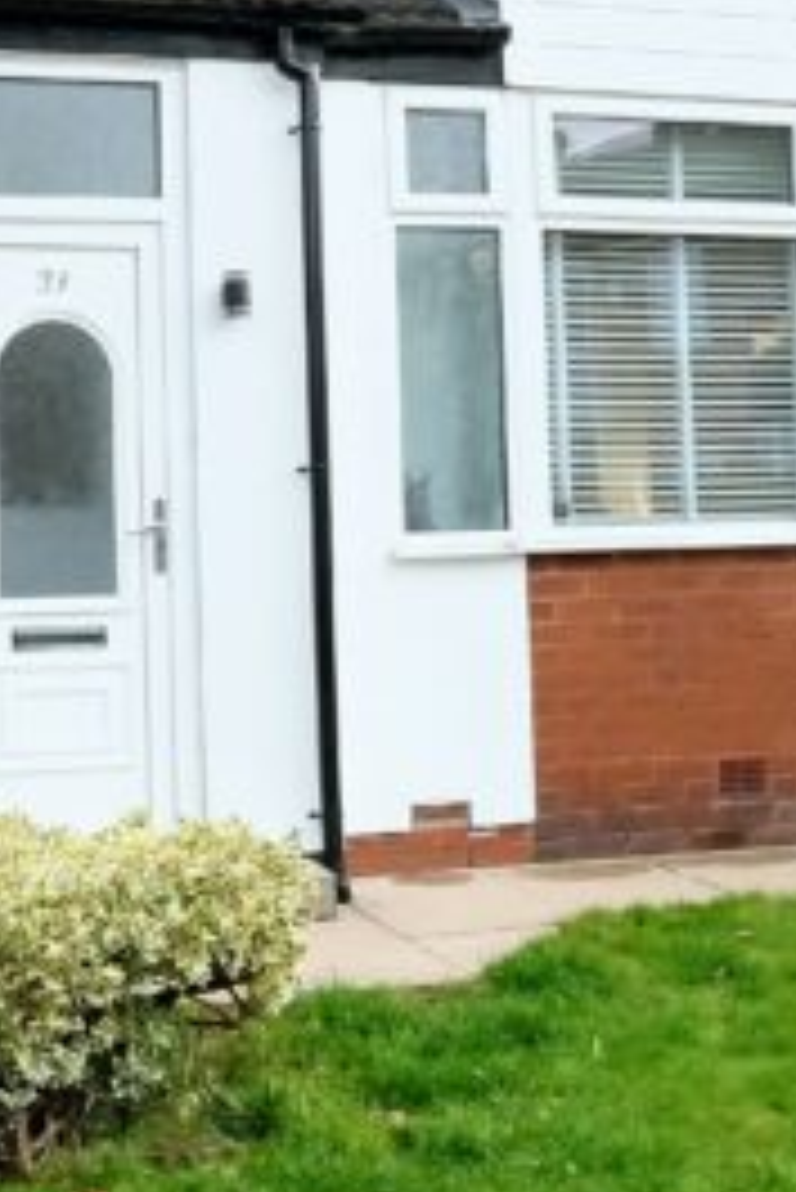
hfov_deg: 23.3
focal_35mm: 58
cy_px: 412
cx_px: 252
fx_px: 1921
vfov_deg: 34.2
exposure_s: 1/3200
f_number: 5.6
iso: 4000
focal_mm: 10
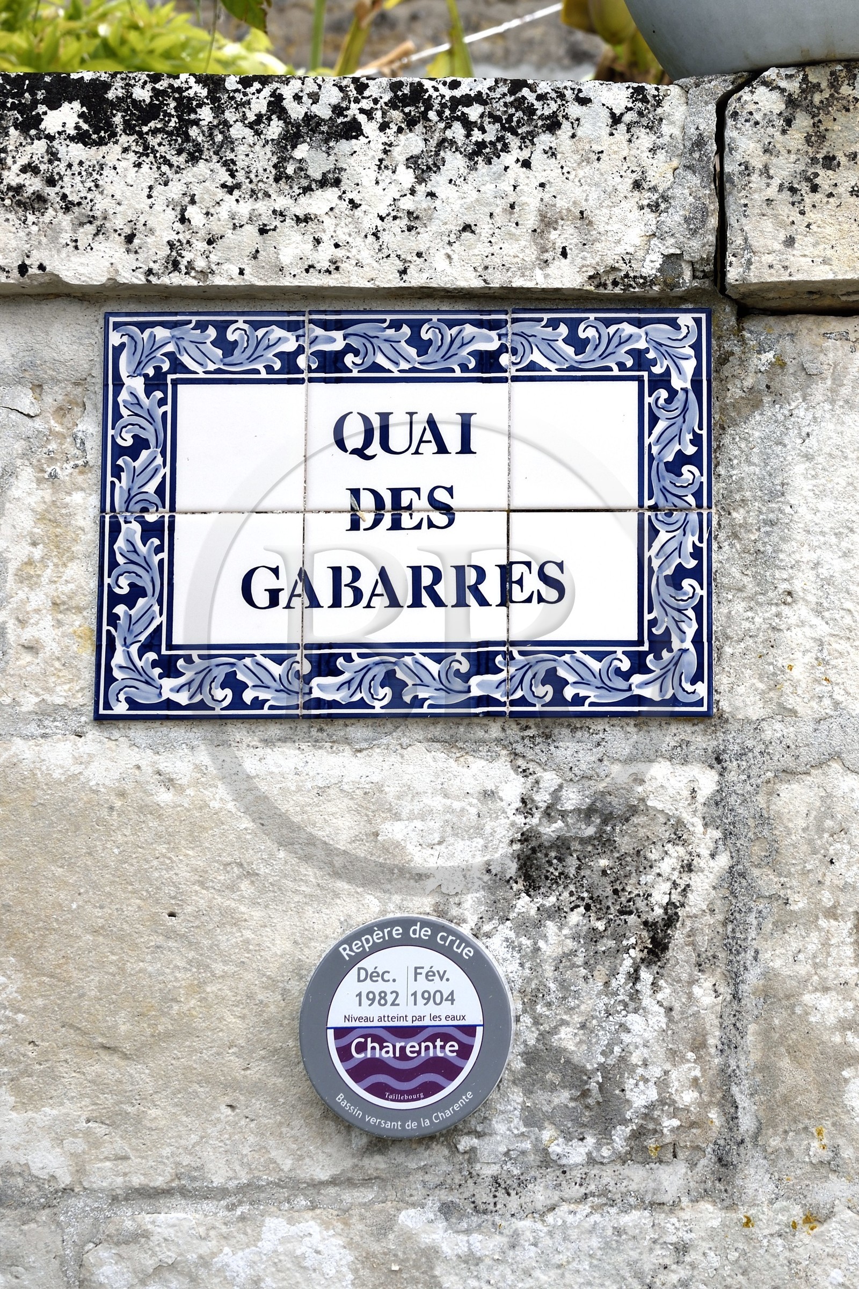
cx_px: 430
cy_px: 644
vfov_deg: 34.5
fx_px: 2076
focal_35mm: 58
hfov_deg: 23.4
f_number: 8
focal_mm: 58
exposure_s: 1/250
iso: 200
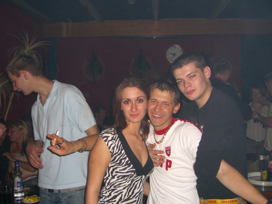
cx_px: 136
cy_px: 102
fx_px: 299
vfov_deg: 37.7
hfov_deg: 49.0
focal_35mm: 38
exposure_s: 1/60
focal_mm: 7.9
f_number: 2.8
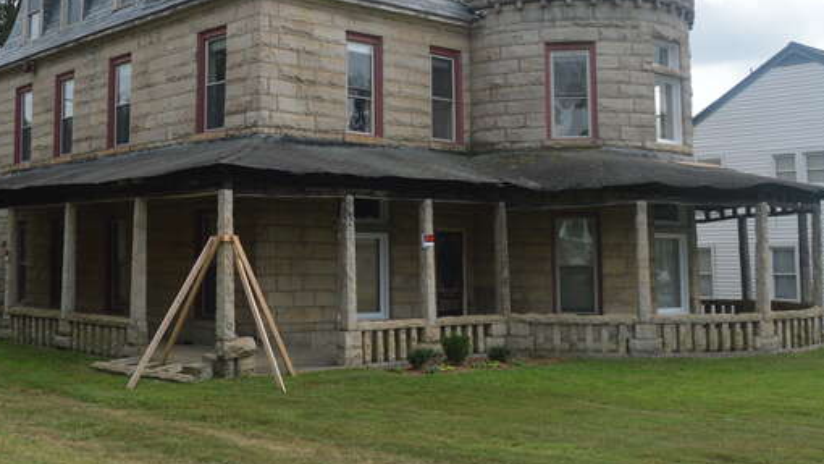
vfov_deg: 25.3
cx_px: 267
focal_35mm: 47
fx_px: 1023
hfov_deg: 43.2
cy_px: 128
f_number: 8
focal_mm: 19
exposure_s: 1/250
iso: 100
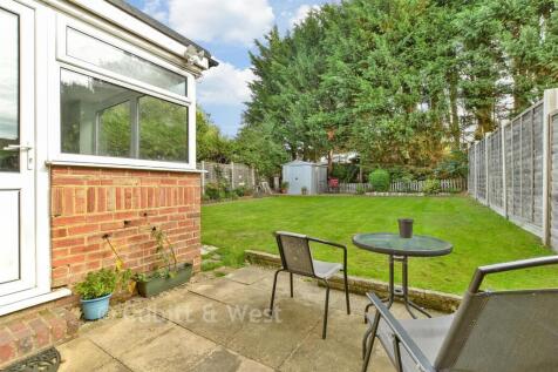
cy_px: 186
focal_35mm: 15
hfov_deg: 100.4
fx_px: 232
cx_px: 279
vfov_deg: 77.3
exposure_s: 1/30
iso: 160
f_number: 8
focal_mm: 10
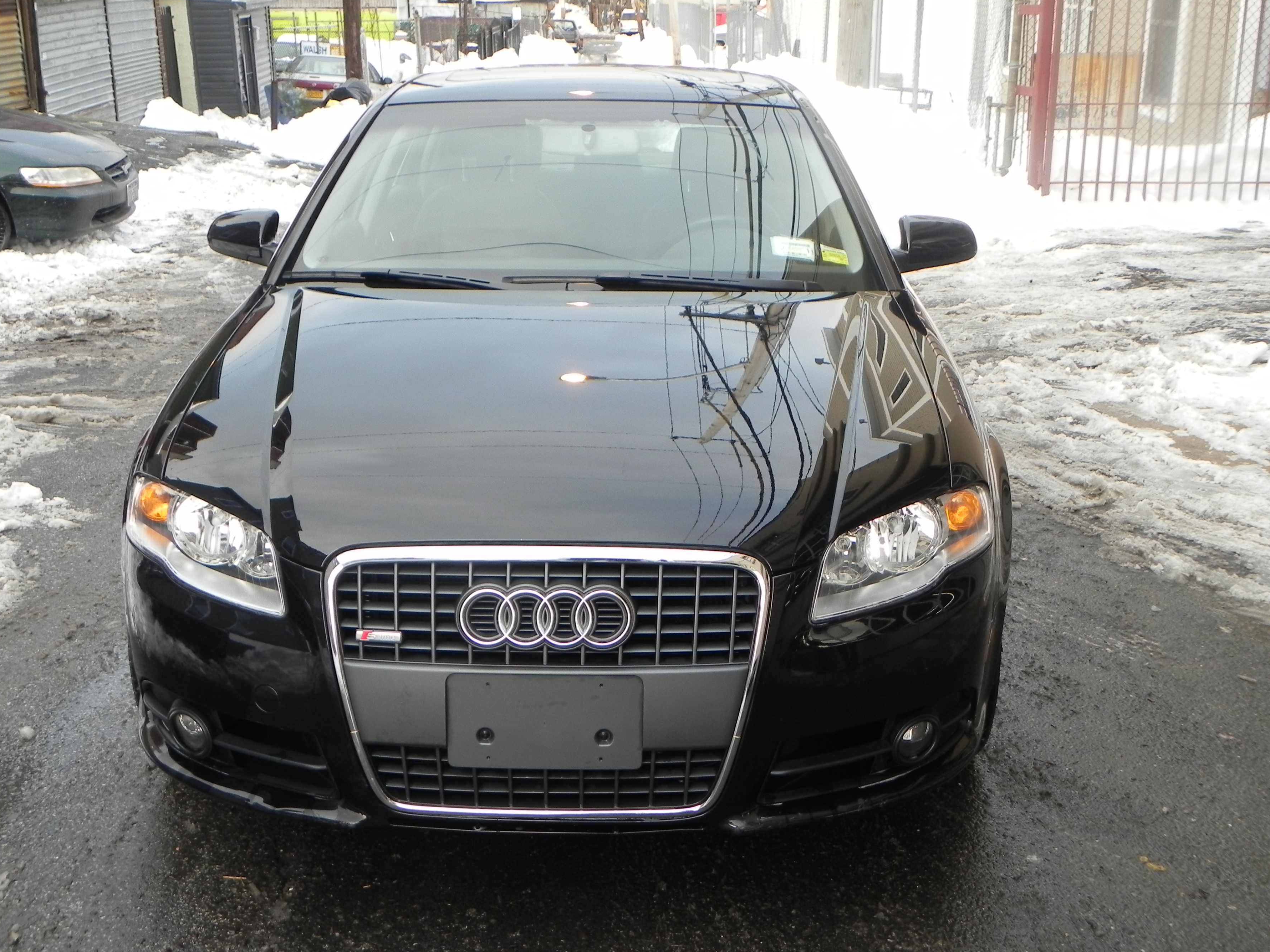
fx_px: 1541
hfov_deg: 44.8
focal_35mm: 42
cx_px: 623
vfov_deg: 34.4
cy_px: 484
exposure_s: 1/111
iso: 160
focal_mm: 7.3
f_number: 3.5
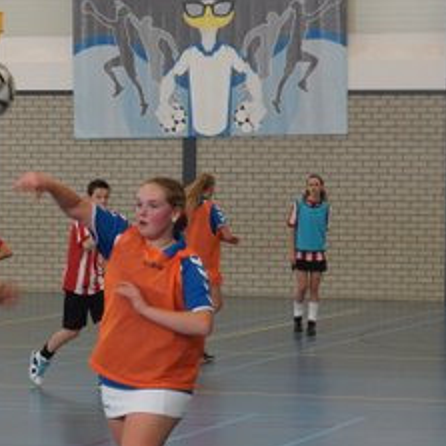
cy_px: 300
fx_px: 1997
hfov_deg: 12.6
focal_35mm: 137
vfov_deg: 12.7
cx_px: -20
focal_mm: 50
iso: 800
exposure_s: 1/200
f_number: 4.5
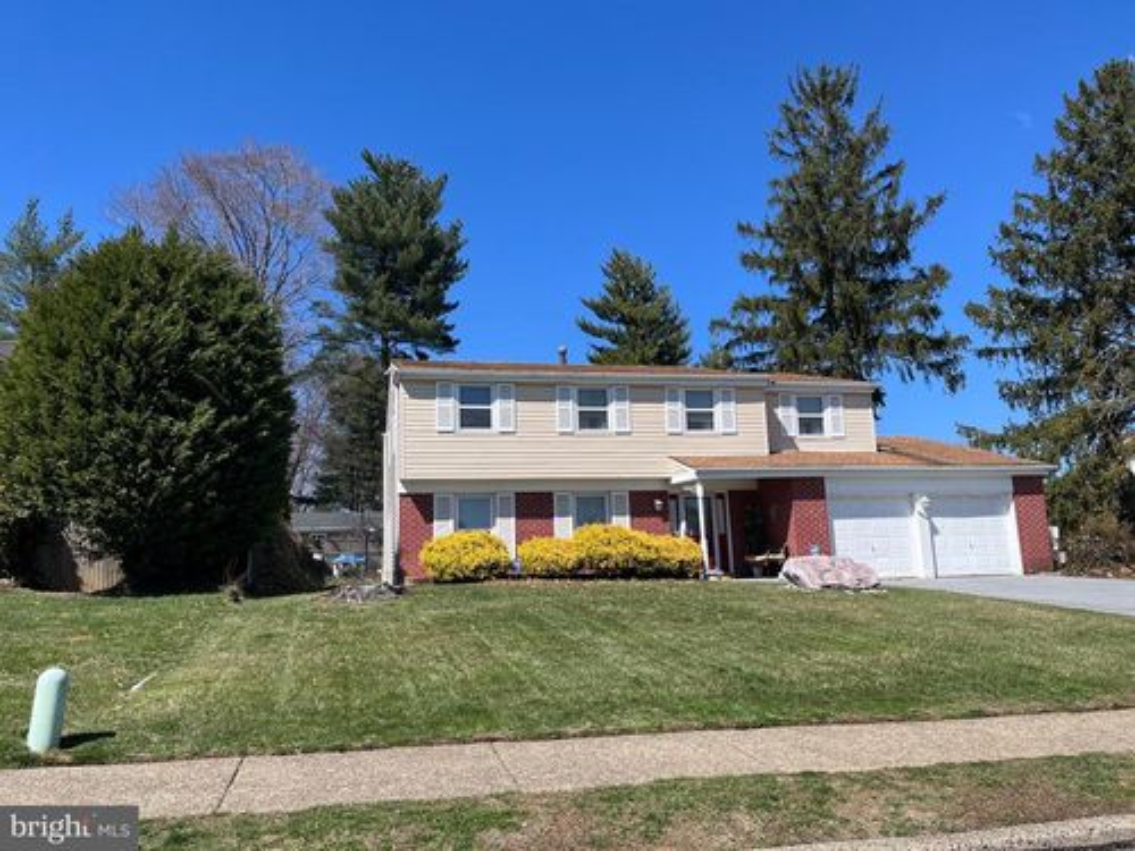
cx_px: 568
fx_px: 852
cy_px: 426
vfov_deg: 53.1
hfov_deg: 67.3
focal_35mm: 26
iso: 50
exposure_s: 1/3135
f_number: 1.6
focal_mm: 5.1
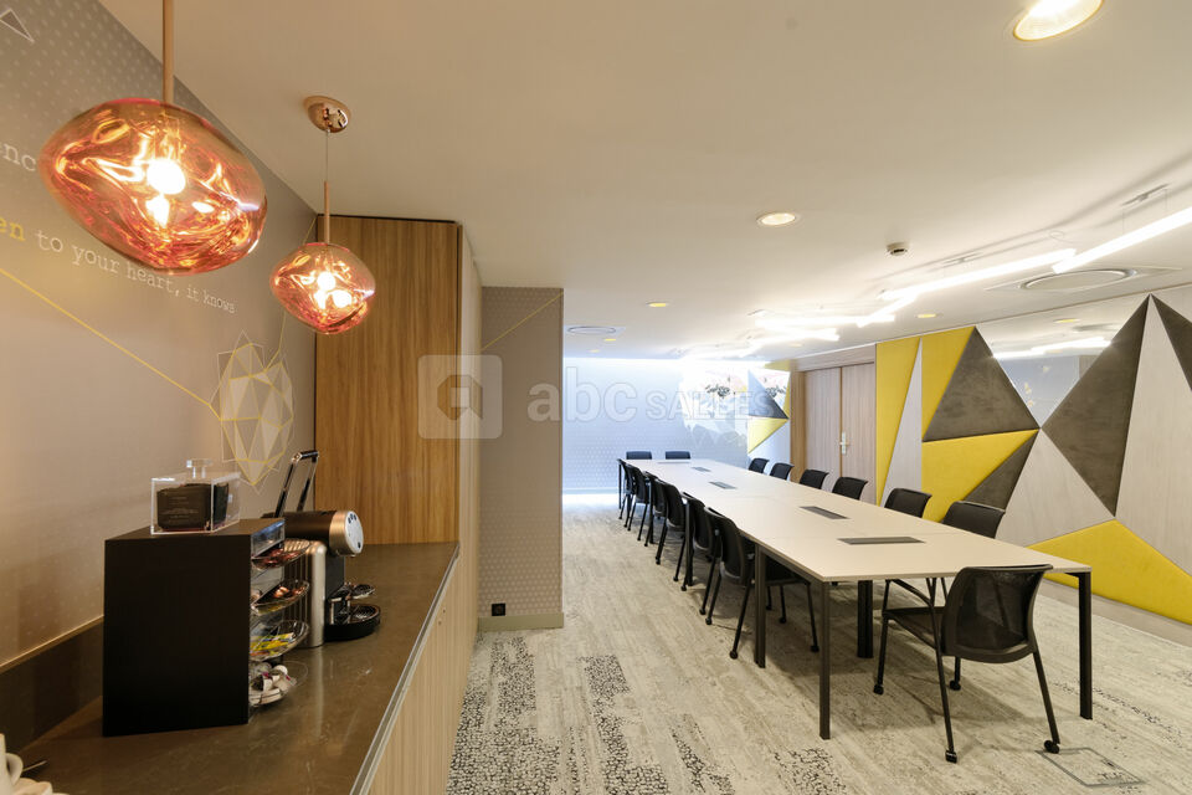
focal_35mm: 15
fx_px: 497
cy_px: 398
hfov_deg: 100.4
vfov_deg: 77.3
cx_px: 596
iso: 100
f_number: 11
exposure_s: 4
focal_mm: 10
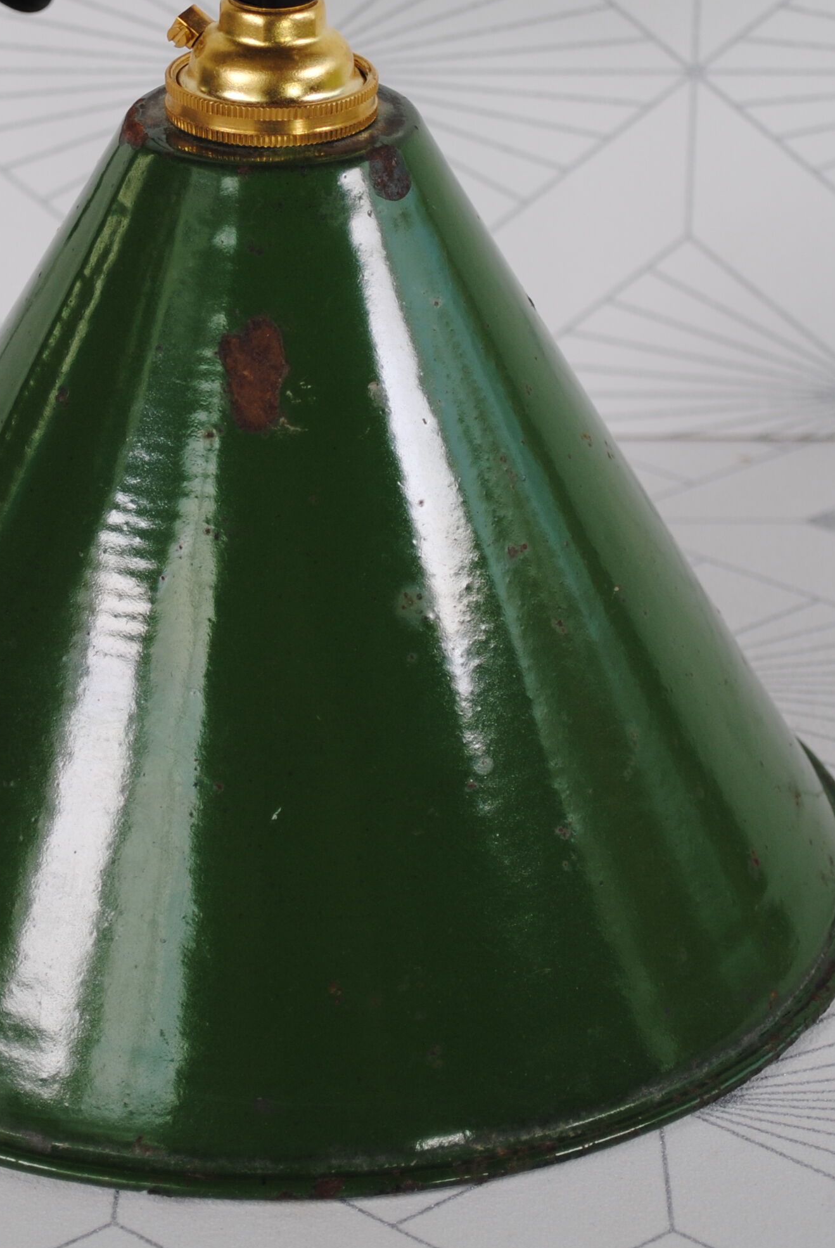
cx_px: 254
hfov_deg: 11.6
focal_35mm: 118
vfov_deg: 17.3
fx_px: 4094
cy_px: 470
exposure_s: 1/125
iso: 100
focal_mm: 40
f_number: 5.6
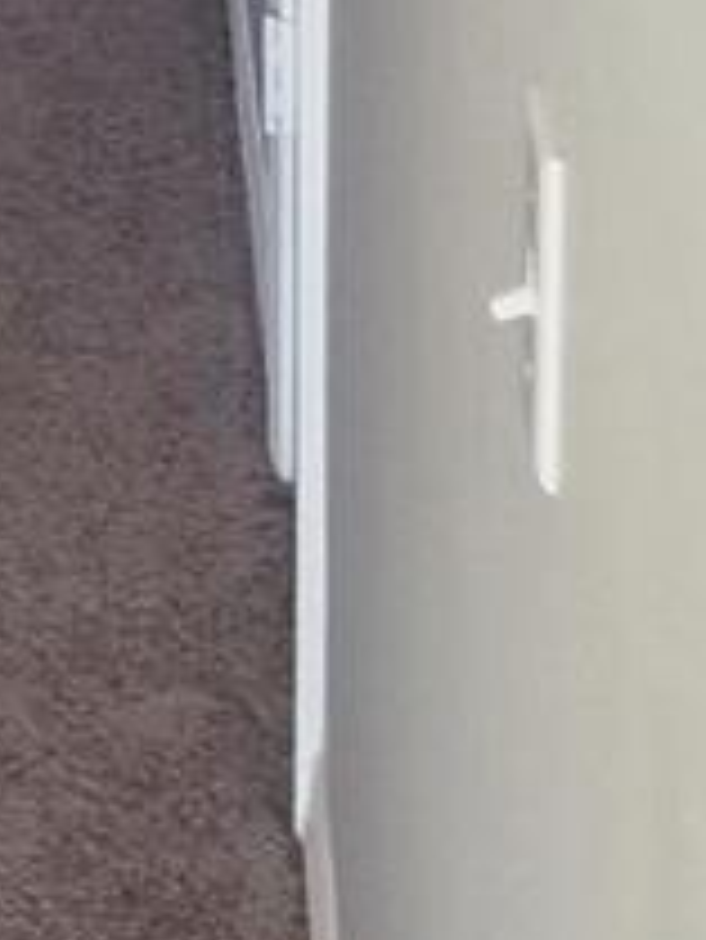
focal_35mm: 149
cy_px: -976
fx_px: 4048
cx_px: -854
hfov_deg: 9.2
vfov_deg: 11.8
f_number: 1.7
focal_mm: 4.25
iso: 64
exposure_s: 1/60
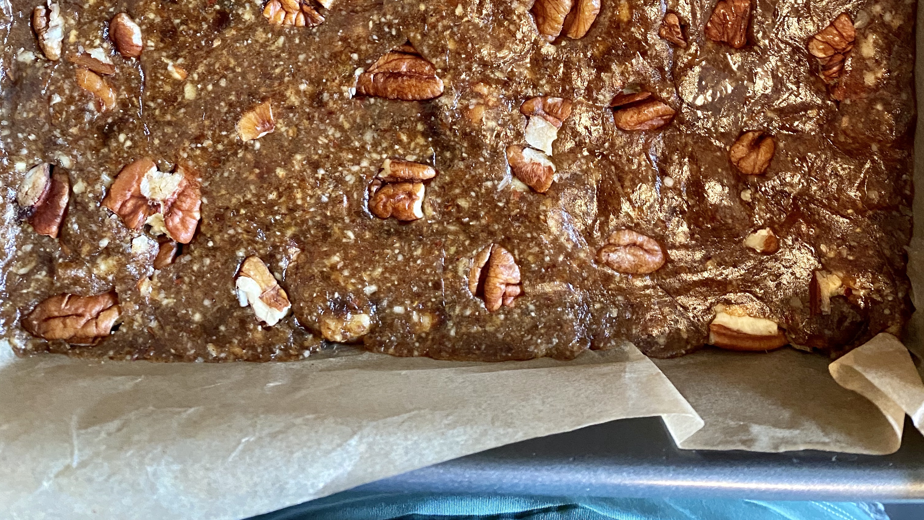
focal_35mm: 38
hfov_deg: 52.8
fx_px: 931
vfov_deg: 27.6
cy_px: -98
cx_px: 464
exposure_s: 1/40
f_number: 1.8
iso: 500
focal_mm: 4.25
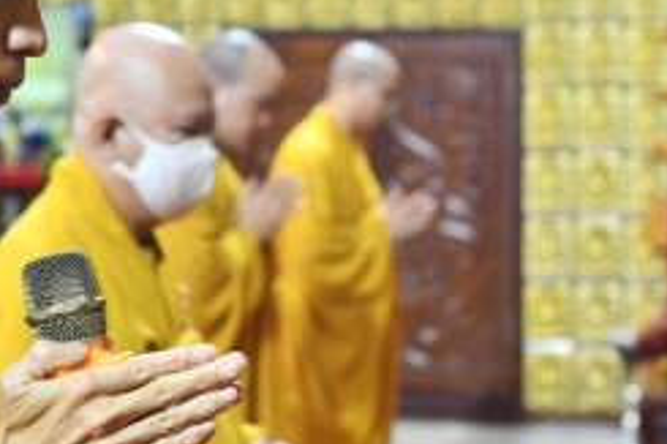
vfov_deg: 11.9
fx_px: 2129
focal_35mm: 115
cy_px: 114
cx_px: 215
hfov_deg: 17.8
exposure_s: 1/200
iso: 1600
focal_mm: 44
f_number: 3.2
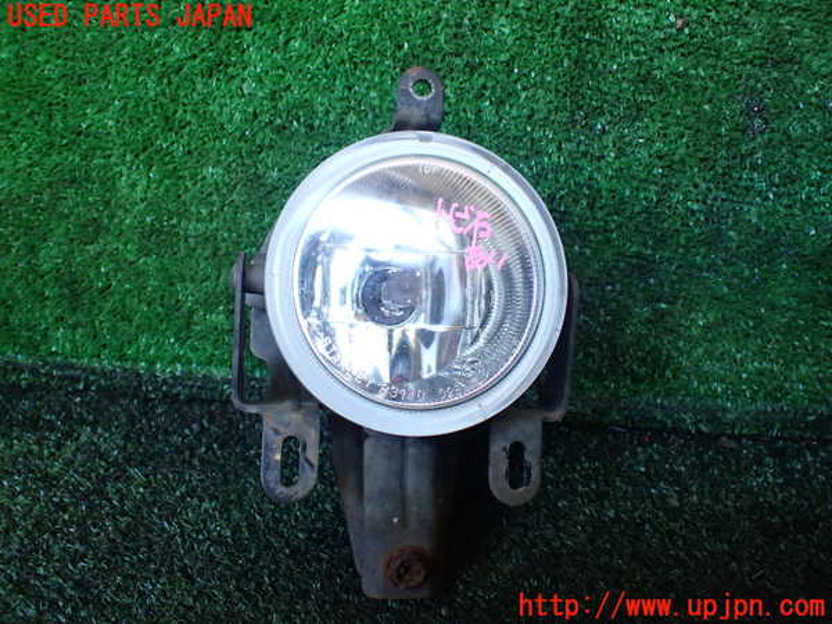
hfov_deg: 60.0
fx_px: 721
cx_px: 416
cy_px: 312
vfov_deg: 46.8
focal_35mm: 30
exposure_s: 1/125
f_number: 2.3
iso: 500
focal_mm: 5.4
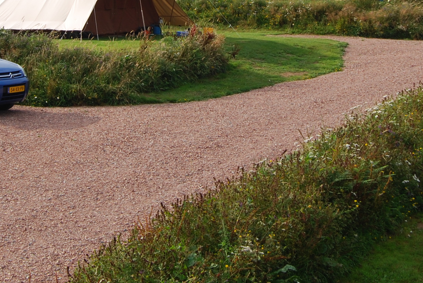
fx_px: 1271
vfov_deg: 12.5
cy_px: -45
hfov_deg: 18.9
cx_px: 172
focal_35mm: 108
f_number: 8
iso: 100
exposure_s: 1/250
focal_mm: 26
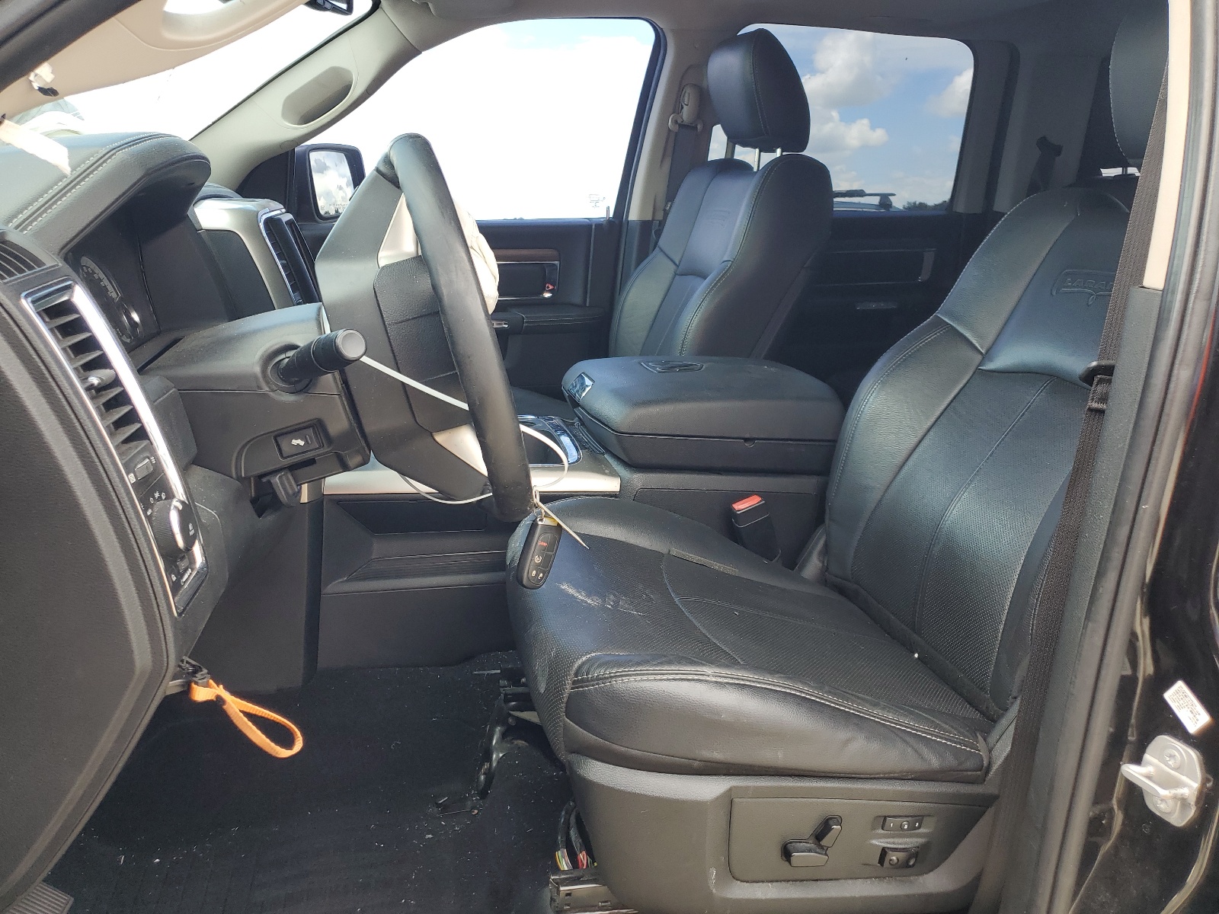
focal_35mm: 26
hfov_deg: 67.3
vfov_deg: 53.1
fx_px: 916
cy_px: 457
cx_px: 610
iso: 50
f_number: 1.5
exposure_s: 1/147
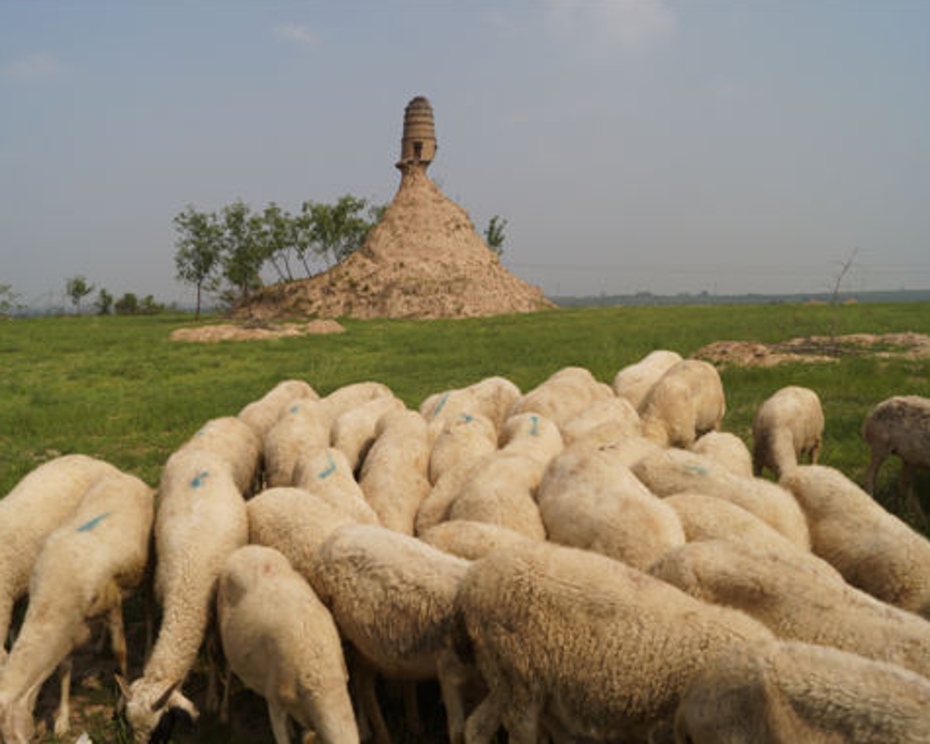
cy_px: 388
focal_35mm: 32
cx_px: 411
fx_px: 881
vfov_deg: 45.8
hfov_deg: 55.5
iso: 200
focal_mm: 18
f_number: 10
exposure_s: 1/1000
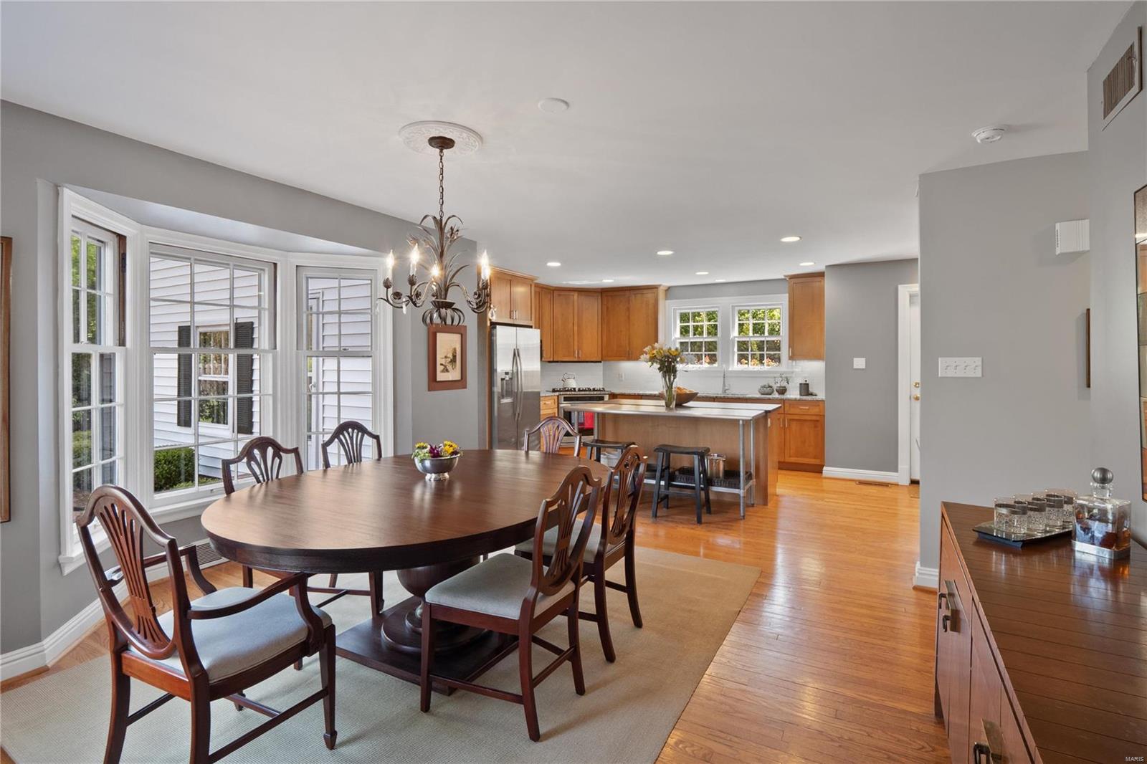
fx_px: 510
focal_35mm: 16
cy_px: 382
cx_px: 574
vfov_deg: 73.7
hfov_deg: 96.7
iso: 400
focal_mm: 8
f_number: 6.3
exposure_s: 1/5
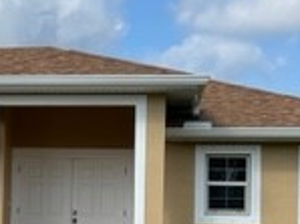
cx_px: -137
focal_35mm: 112
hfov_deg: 16.2
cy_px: 176
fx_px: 968
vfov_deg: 13.1
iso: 50
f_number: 1.5
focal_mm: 5.7
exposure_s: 1/4630
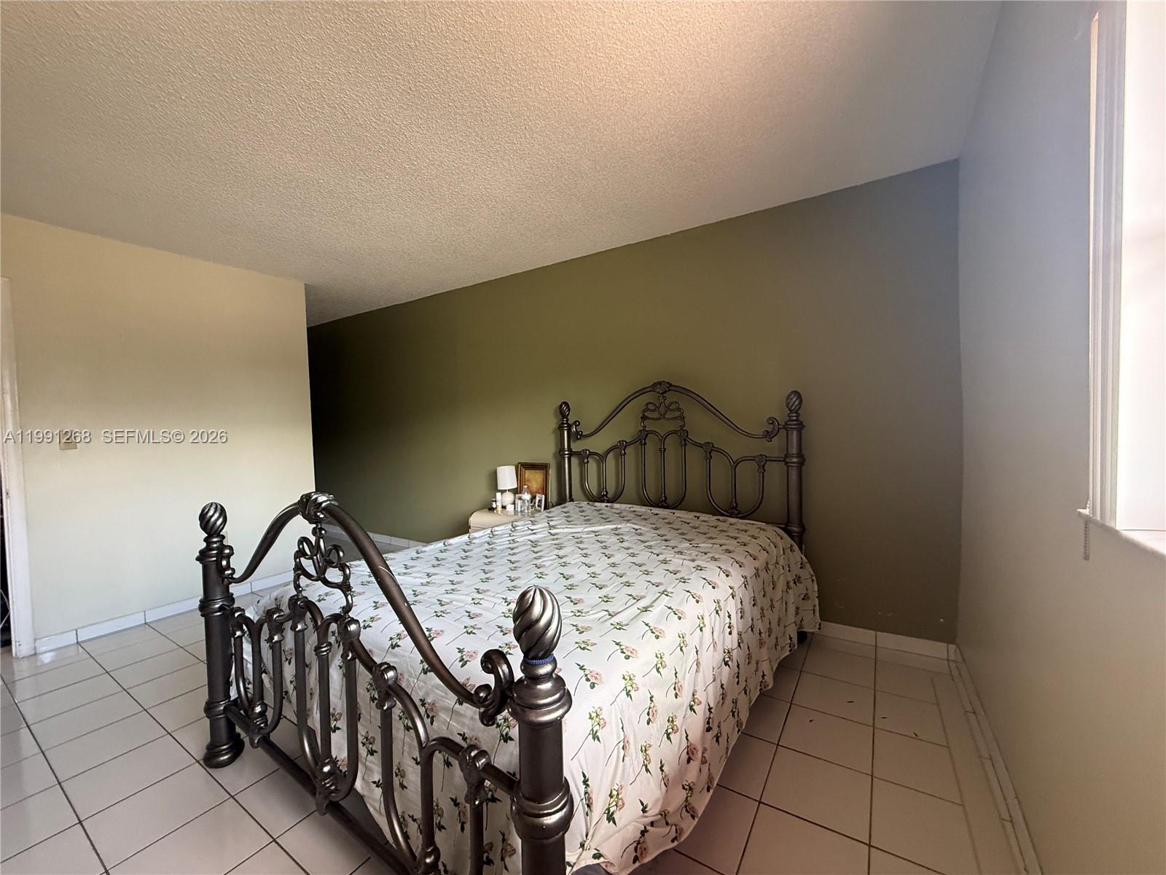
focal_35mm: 14
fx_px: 472
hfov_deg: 102.1
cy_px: 438
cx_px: 583
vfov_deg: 85.7
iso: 320
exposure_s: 1/86
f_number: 2.2
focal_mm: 2.22
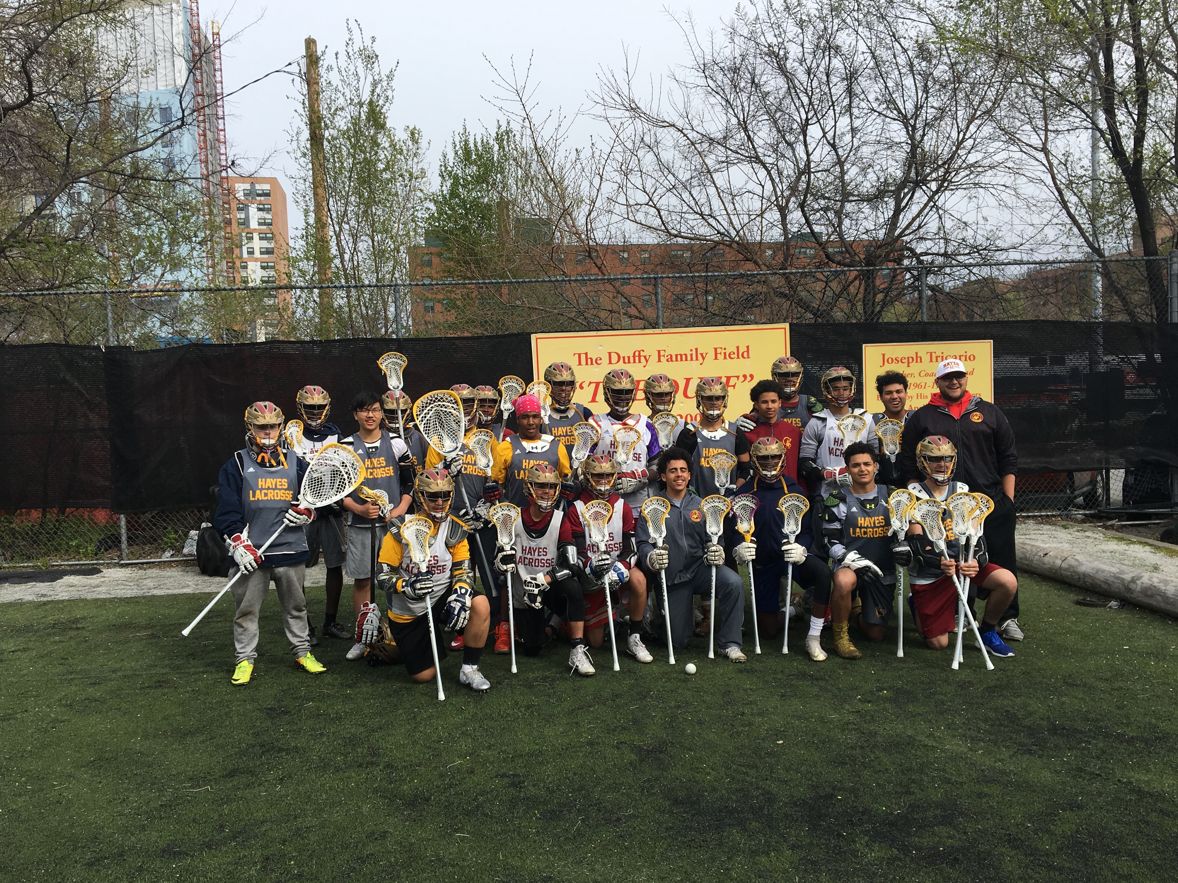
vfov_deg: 46.8
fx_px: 1021
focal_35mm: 30
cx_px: 599
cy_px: 444
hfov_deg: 60.0
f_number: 2.2
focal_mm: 4.15
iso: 25
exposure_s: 1/1131
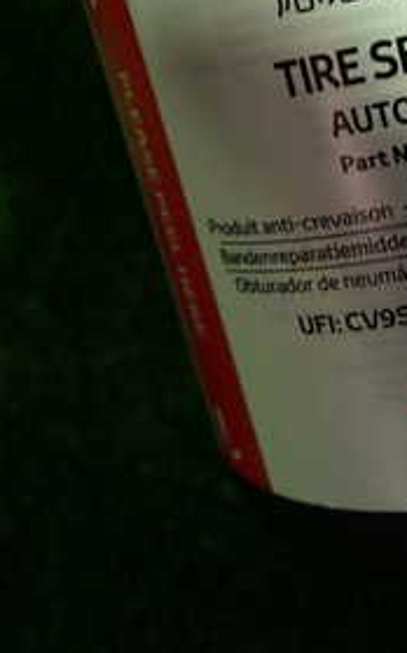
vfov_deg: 34.7
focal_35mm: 57
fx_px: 1013
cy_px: 143
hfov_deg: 21.3
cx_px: 470
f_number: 2
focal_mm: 4.5
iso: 200
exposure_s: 1/50
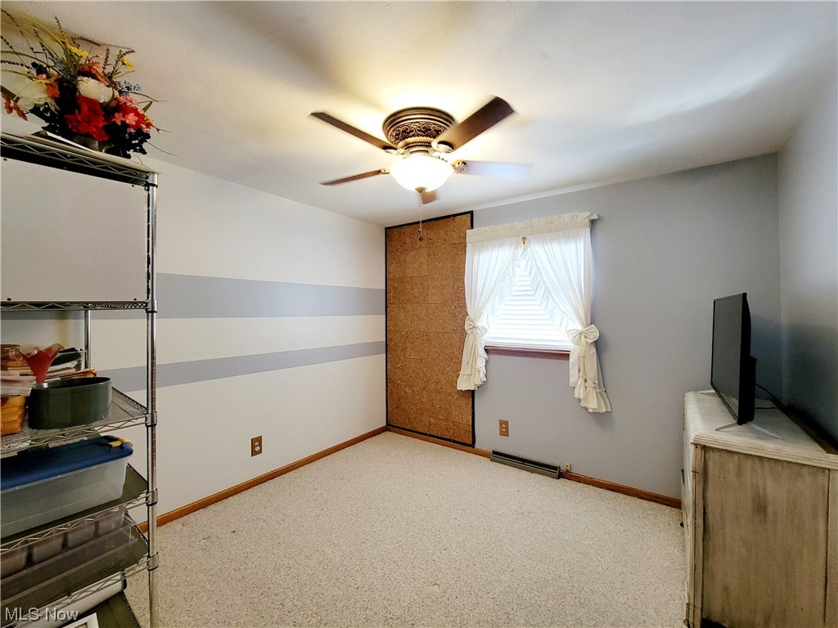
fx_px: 315
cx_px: 419
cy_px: 314
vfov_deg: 89.9
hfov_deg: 106.2
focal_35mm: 13
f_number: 2.2
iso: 320
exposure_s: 1/60.2
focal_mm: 2.2
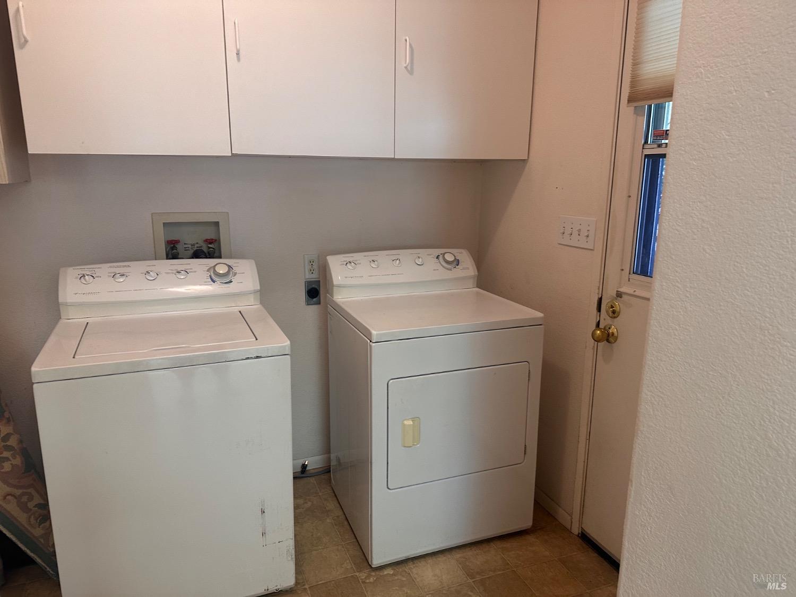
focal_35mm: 24
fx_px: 552
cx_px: 398
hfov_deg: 71.6
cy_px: 298
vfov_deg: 56.8
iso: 200
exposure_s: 1/60
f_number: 1.78
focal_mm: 6.86
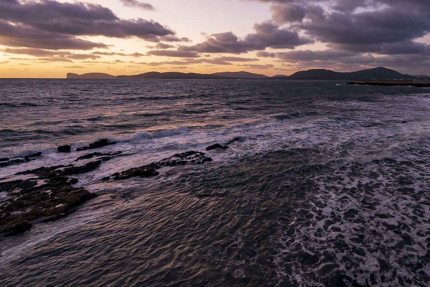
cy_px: 72
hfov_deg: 68.8
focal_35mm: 24
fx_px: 287
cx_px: 324
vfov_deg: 50.9
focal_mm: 12
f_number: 7.1
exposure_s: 1/8
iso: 400
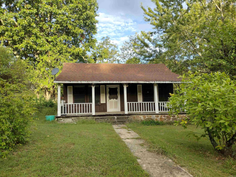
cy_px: 88
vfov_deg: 51.4
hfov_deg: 65.3
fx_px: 184
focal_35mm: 27
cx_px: 118
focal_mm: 4.71
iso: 100
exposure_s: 1/505
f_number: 1.7
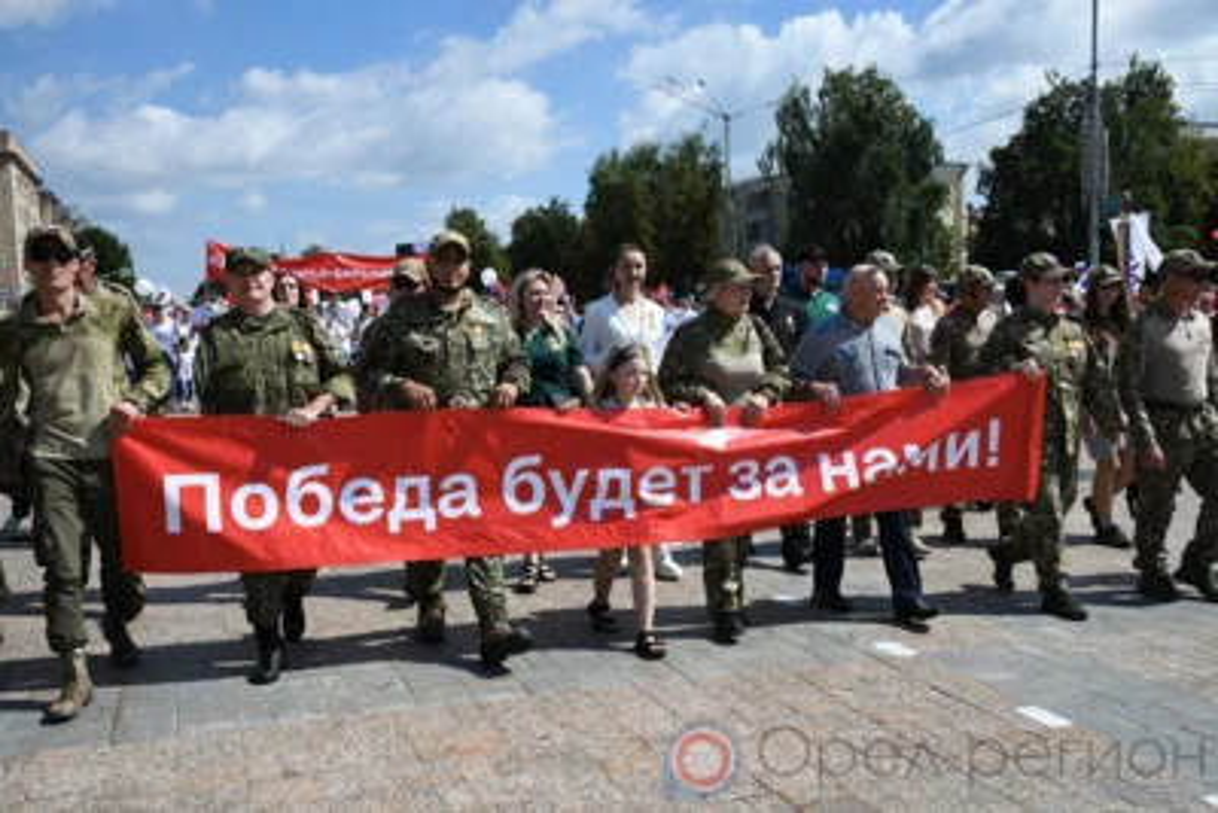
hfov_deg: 53.1
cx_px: 609
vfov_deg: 36.9
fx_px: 1218
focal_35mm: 36
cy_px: 406
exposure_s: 1/5000
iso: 500
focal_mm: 24
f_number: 5
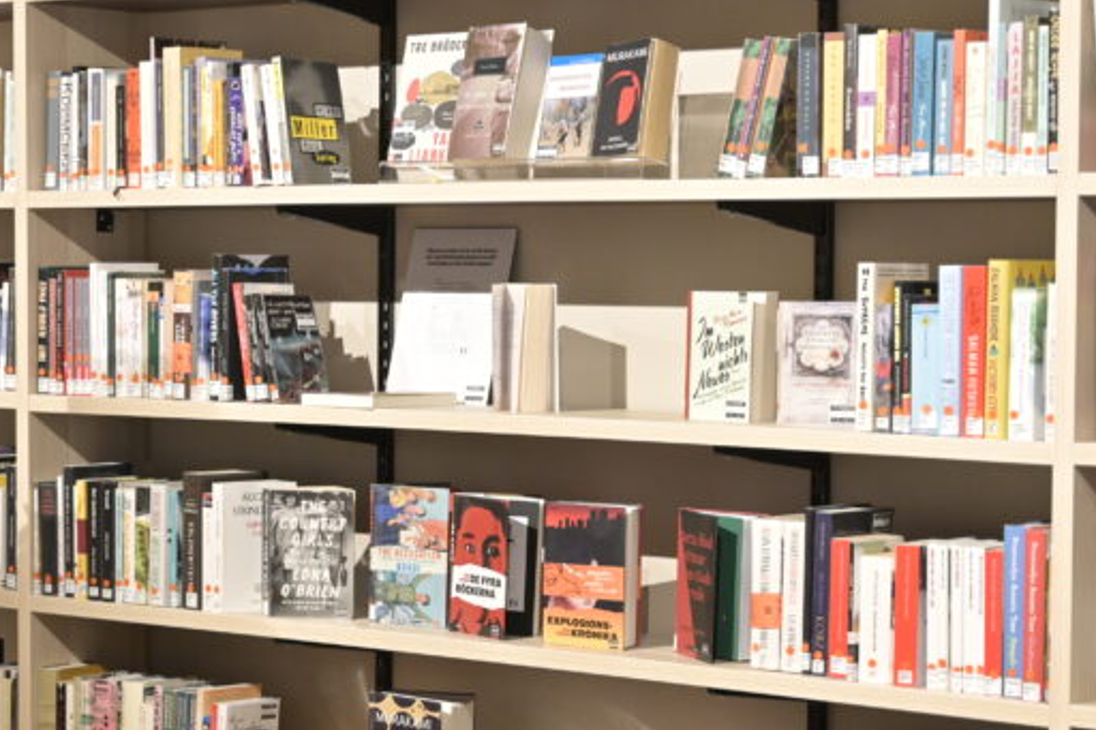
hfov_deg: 19.9
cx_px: 39
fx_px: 3043
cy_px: 453
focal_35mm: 100
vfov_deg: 13.7
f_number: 4
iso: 2500
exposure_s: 1/125
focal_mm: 50
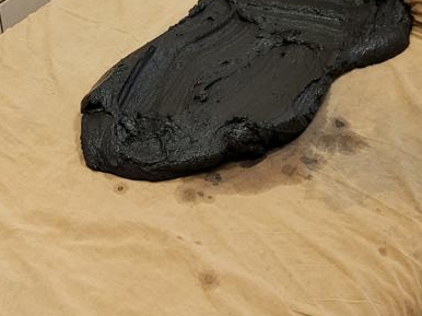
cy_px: 269
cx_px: 27
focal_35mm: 69
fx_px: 841
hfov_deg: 27.0
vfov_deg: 20.9
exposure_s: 1/50
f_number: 1.8
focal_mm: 5.4
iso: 320
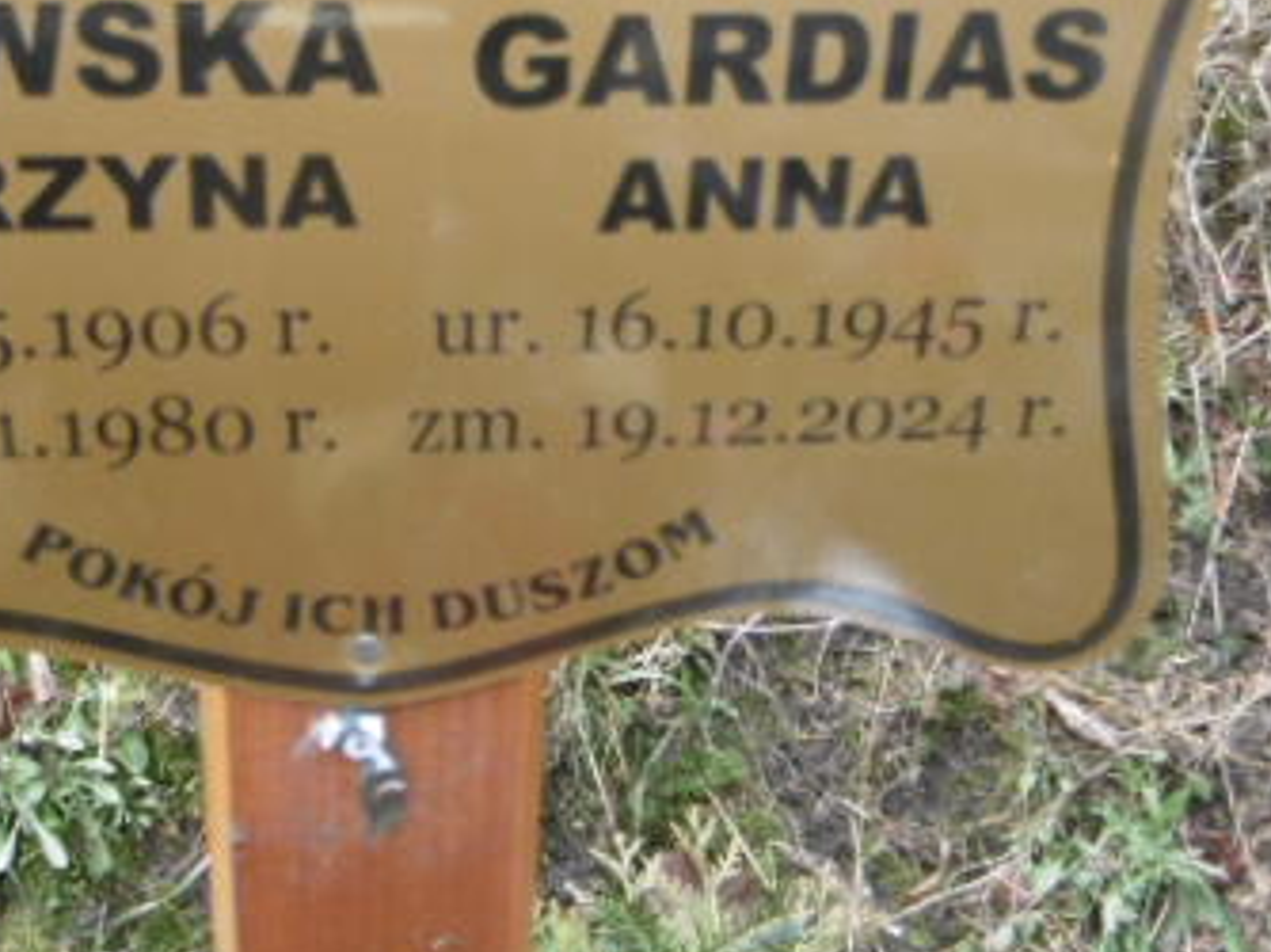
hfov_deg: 40.8
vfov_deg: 31.3
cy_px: 335
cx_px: 438
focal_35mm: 46
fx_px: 1688
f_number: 3.1
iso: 250
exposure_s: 1/60
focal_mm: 4.3
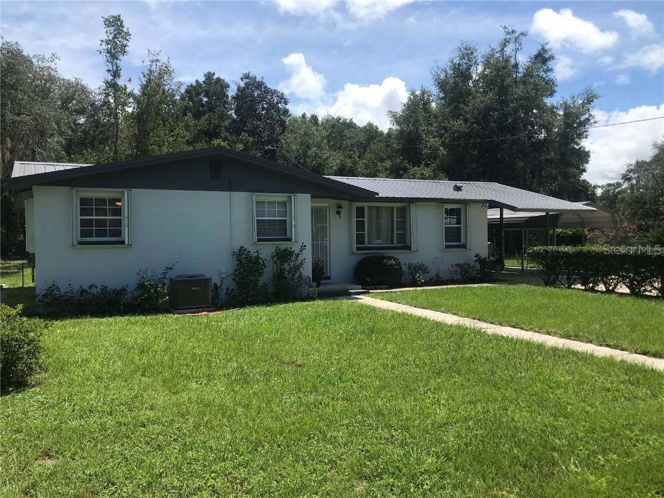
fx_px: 537
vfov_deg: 49.7
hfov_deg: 63.4
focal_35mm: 28
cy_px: 249
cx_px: 332
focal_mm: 3.99
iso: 20
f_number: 1.8
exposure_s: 1/2336
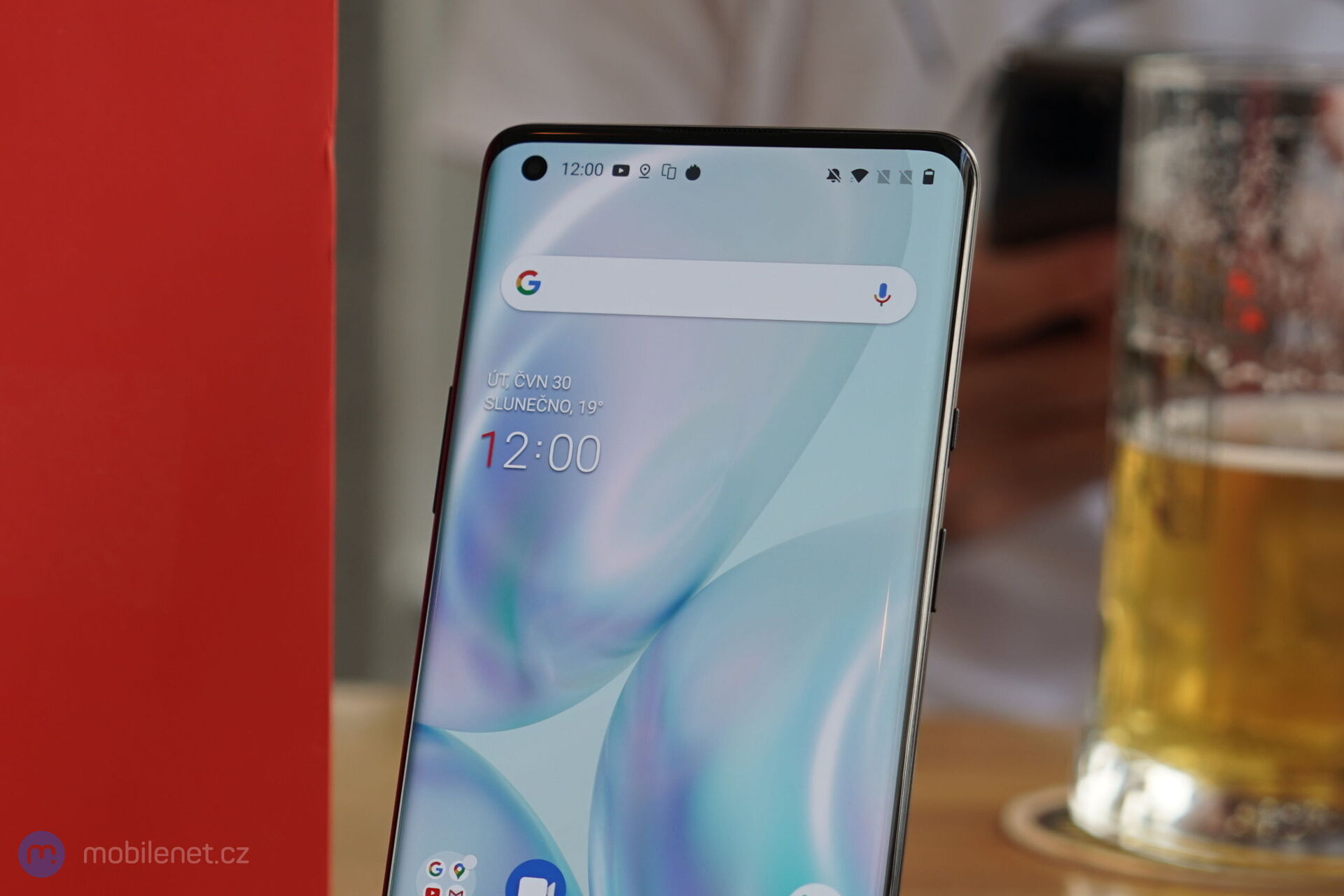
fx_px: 1680
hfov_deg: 43.6
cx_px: 672
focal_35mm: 45
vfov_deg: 29.9
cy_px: 448
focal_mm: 45
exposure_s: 1/160
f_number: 4
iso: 160
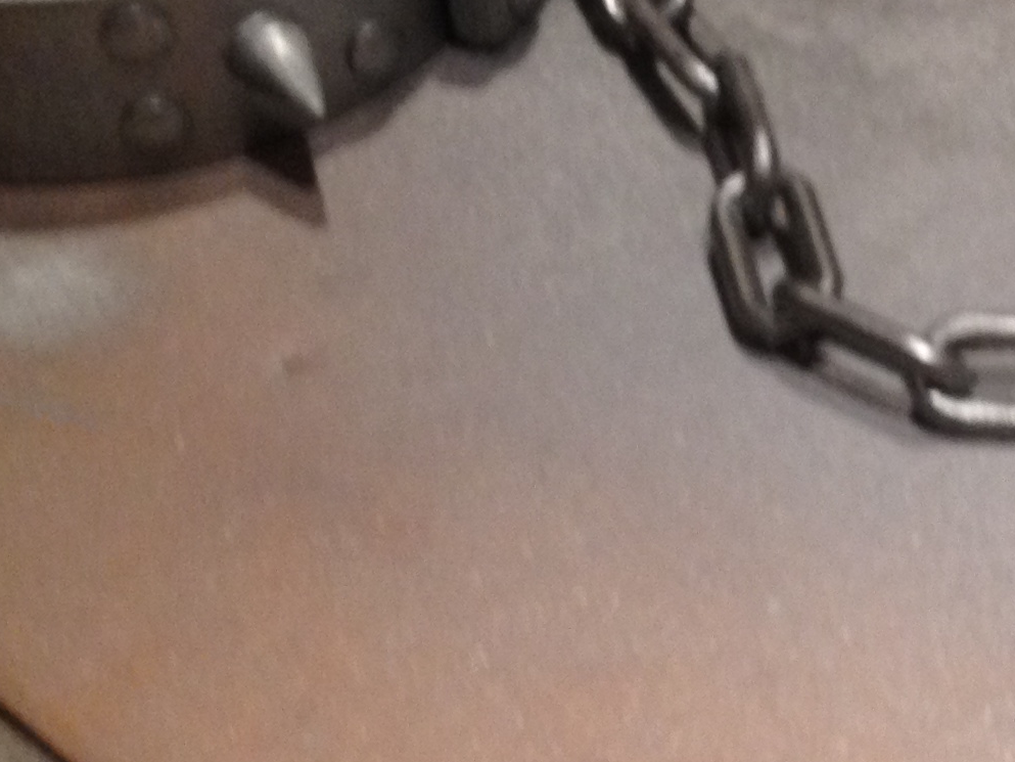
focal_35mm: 115
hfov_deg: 16.7
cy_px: 425
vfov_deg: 12.9
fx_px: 3372
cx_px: 1067
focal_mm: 4.28
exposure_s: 1/20
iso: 125
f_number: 2.4
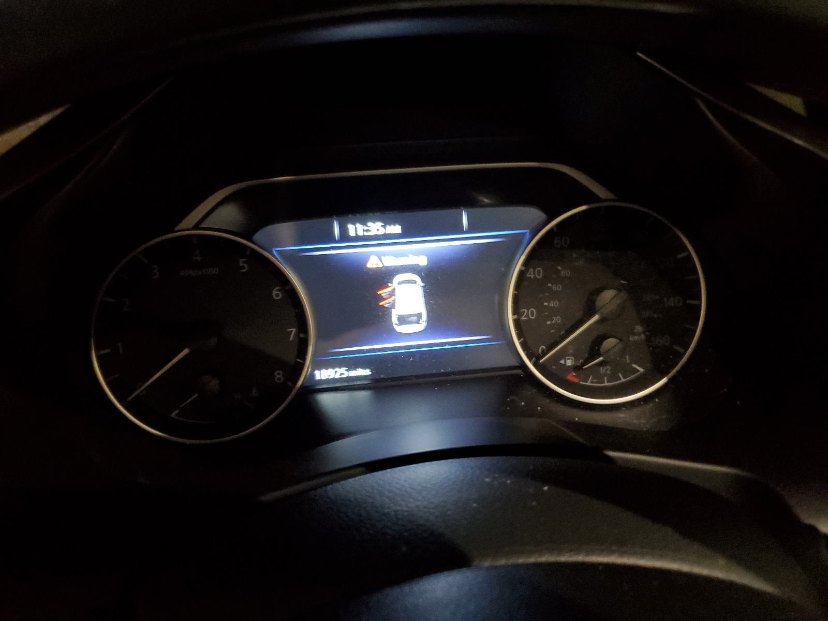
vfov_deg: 53.1
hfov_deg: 67.3
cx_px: 414
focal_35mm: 26
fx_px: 622
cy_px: 310
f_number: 1.5
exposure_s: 1/15
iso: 525
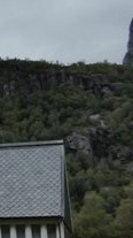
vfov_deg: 19.3
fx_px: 698
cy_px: 98
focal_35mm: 111
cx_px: -178
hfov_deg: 9.7
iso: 320
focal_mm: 5.5
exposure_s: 1/500
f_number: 3.3
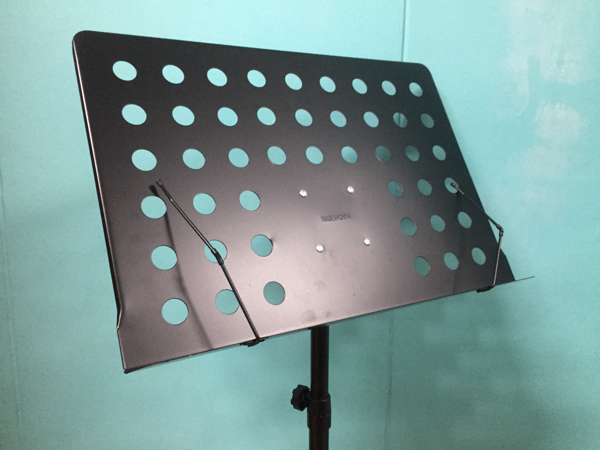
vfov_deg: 48.2
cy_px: 225
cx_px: 300
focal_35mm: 29
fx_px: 503
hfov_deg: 61.7
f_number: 2.2
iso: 250
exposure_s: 1/20
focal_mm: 4.15
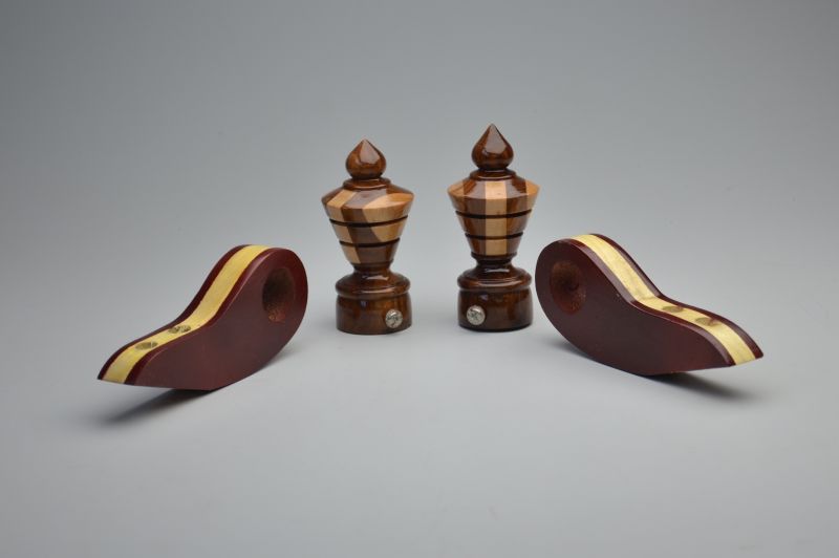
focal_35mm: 93
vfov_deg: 14.7
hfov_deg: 21.9
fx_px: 2166
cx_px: 420
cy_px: 279
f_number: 5.3
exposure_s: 1/200
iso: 160
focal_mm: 62
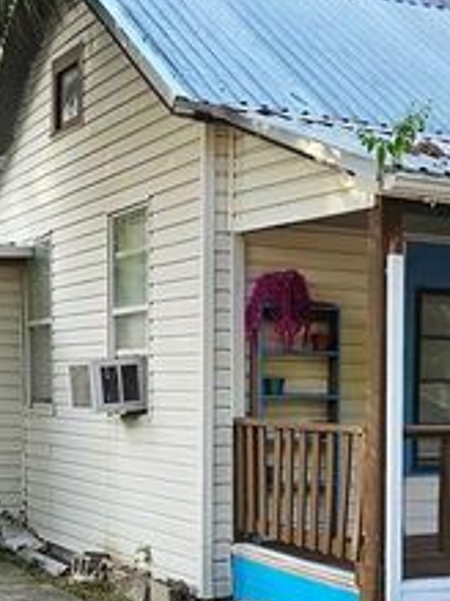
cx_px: 368
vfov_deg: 26.1
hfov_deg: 19.9
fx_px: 1267
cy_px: 504
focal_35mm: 73
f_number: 1.8
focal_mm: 5
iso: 50
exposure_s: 1/367
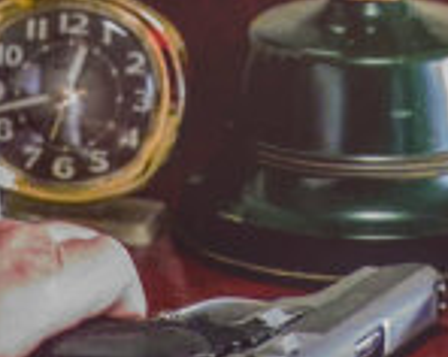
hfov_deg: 10.6
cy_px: 383
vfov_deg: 8.4
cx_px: 197
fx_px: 2423
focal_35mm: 183
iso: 100
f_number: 5.6
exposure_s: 15
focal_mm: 48
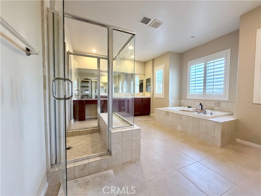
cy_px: 98
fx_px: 106
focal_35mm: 14
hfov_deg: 102.1
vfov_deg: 85.7
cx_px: 130
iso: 320
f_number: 2.2
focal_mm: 2.22
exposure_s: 1/120
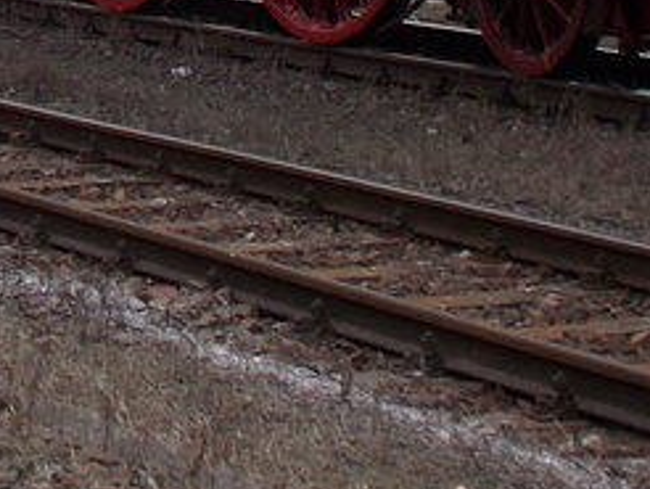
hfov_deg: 10.3
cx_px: -26
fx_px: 3571
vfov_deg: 7.6
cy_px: -415
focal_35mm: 190
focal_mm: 6.9
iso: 80
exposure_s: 1/80
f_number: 3.9
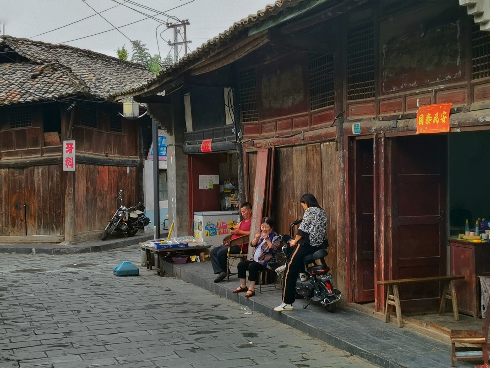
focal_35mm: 53
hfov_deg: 36.2
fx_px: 750
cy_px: 184
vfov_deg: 27.5
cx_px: 245
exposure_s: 1/408
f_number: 1.4
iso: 50
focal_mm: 4.66
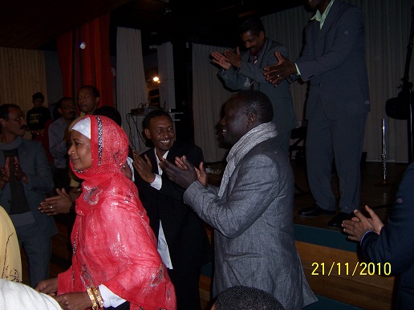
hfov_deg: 55.4
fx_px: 395
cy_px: 155
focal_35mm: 33
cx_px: 207
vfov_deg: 42.9
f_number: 2.8
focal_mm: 5.5
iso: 80
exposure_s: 1/60
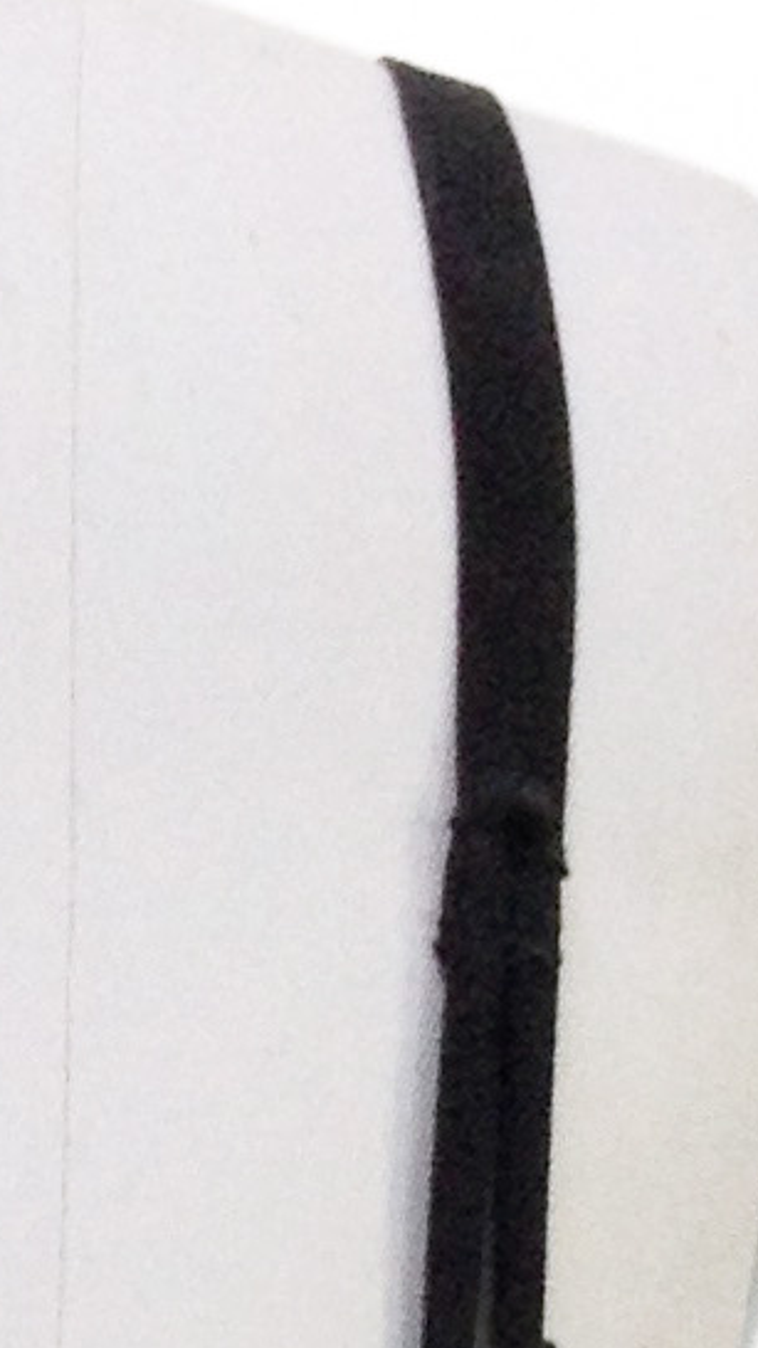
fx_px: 8149
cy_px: 1279
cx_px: -1104
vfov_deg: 9.4
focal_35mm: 228
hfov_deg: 5.2
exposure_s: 1/20
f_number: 2.4
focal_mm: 4.28
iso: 80
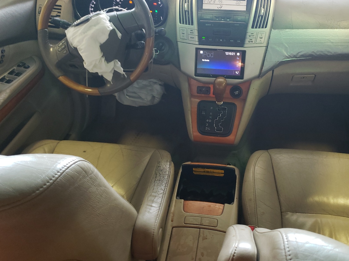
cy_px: 124
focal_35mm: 33
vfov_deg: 42.9
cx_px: 204
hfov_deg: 55.1
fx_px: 333
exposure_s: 1/50
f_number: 1.5
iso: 117
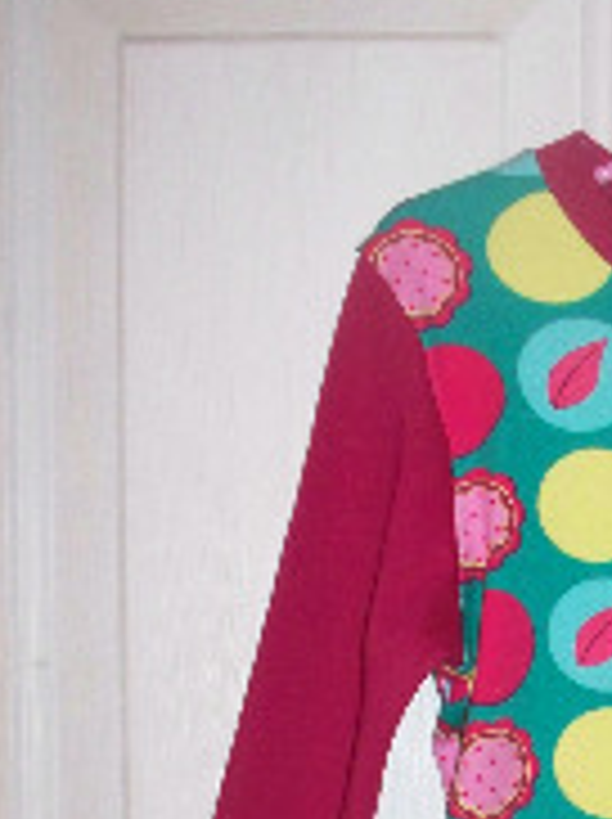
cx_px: 826
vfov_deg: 19.1
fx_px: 2339
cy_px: 878
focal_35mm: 99
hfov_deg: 14.2
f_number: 2.8
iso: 200
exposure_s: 1/30
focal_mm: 7.54
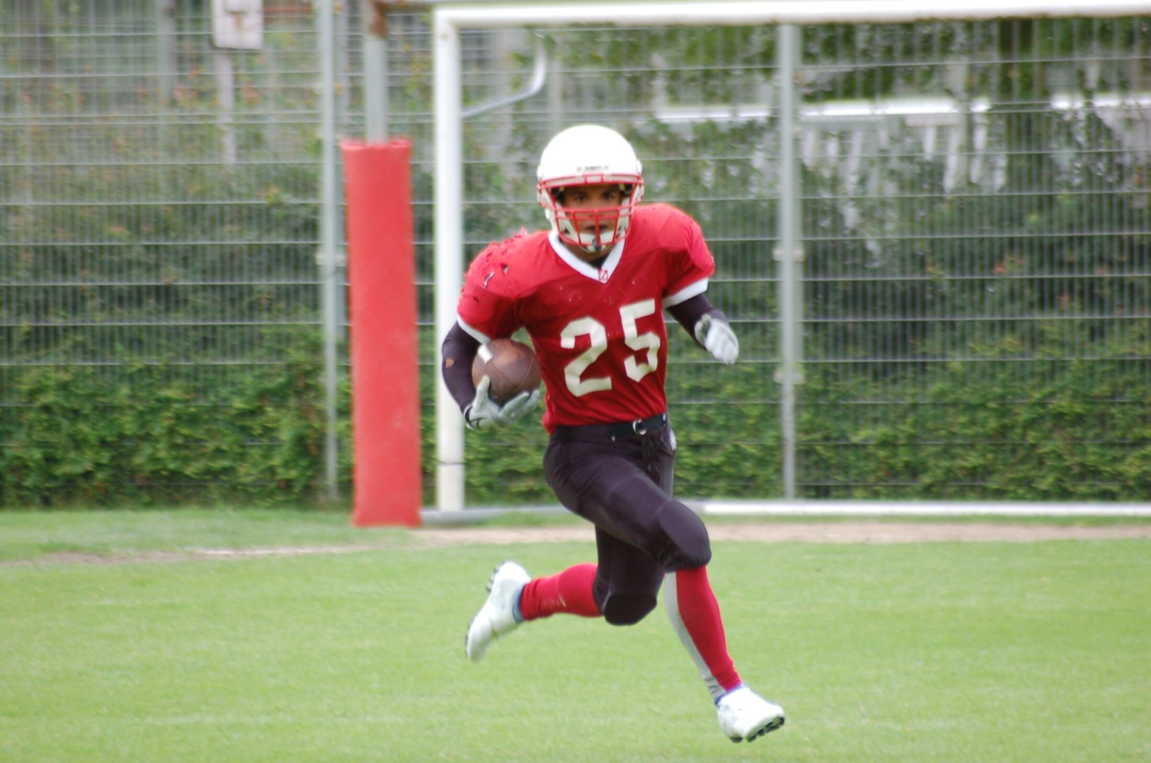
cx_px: 576
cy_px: 382
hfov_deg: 4.6
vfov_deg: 3.0
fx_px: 14360
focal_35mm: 450
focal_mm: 300
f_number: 5.6
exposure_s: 1/500
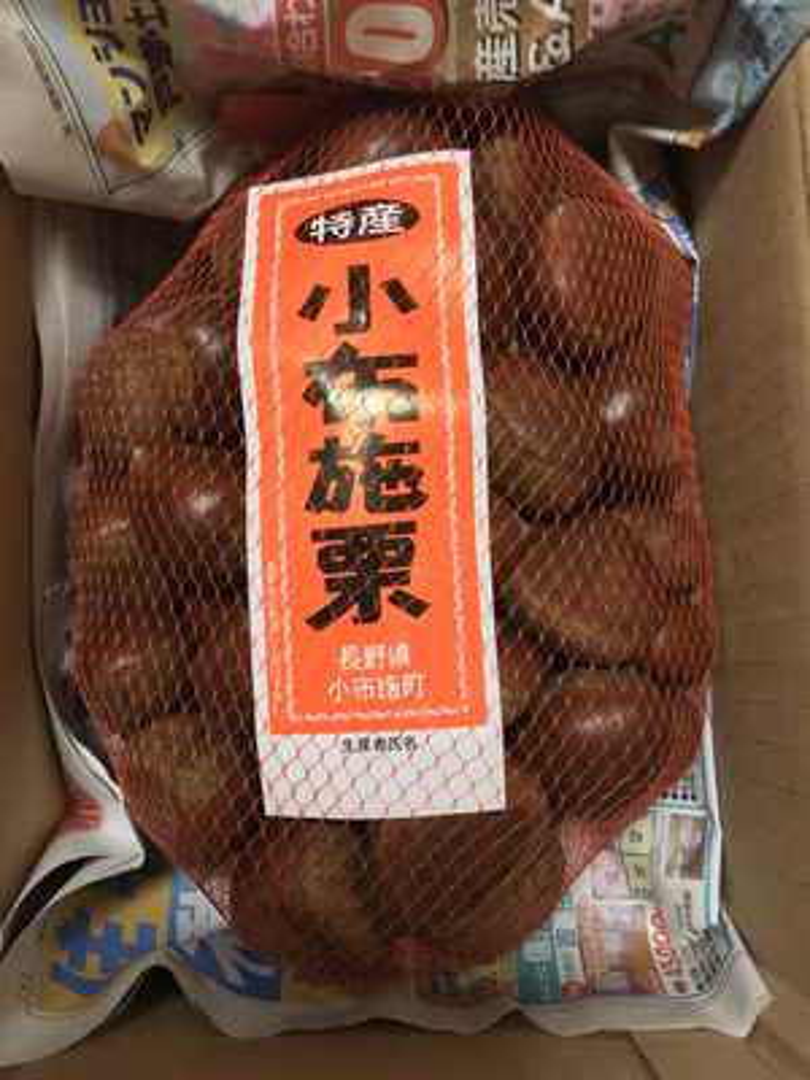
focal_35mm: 29
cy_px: 540
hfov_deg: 48.2
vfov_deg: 61.7
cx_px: 405
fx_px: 905
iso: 100
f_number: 2.2
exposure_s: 1/30
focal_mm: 4.15
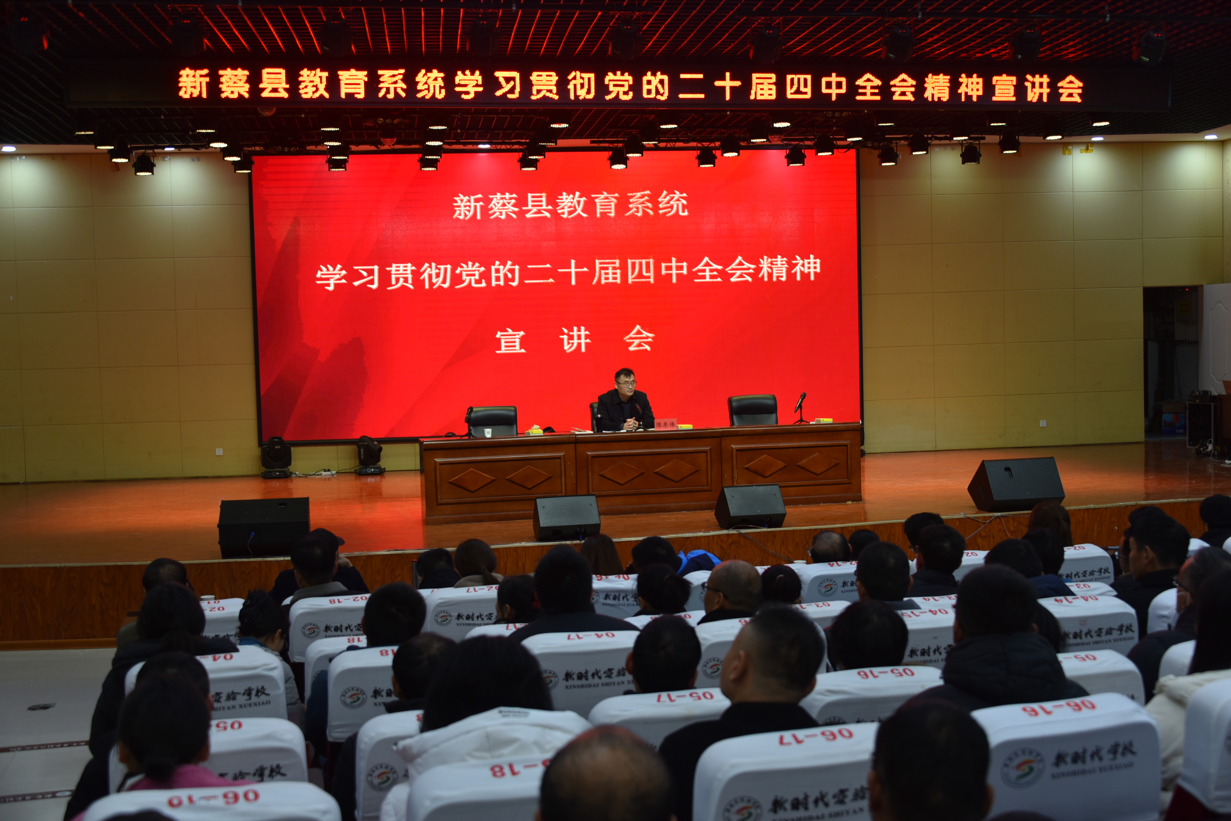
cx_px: 616
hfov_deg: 46.4
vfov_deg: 31.9
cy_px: 410
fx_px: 1437
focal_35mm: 42
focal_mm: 42
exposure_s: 1/50
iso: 250
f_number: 4
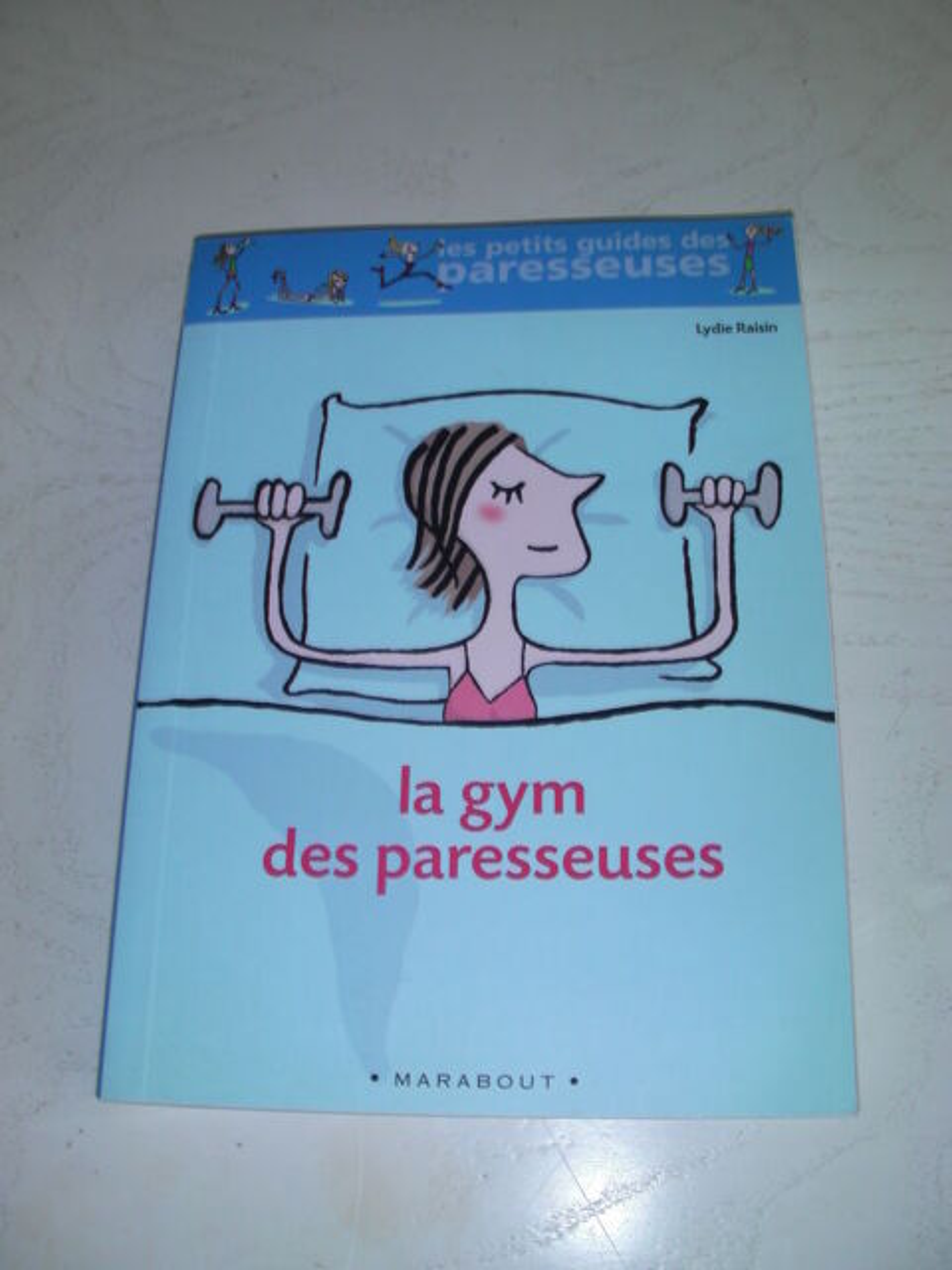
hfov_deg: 37.7
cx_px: 476
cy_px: 635
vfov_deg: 49.0
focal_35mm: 38
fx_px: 1393
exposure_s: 1/35.1
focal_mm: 6.3
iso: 50
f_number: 5.6
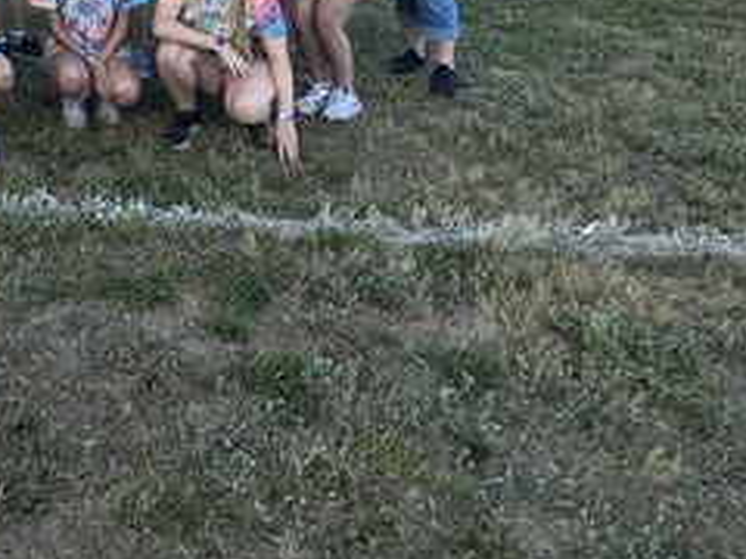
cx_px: -19
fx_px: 905
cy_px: -102
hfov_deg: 39.0
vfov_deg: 29.7
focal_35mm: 42
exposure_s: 1/453
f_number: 2.2
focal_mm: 2.22
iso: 40
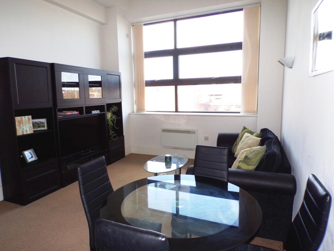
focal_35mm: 24
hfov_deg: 71.6
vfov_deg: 56.8
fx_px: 232
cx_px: 167
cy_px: 126
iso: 80
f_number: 4.3
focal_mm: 4.3
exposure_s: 1/90
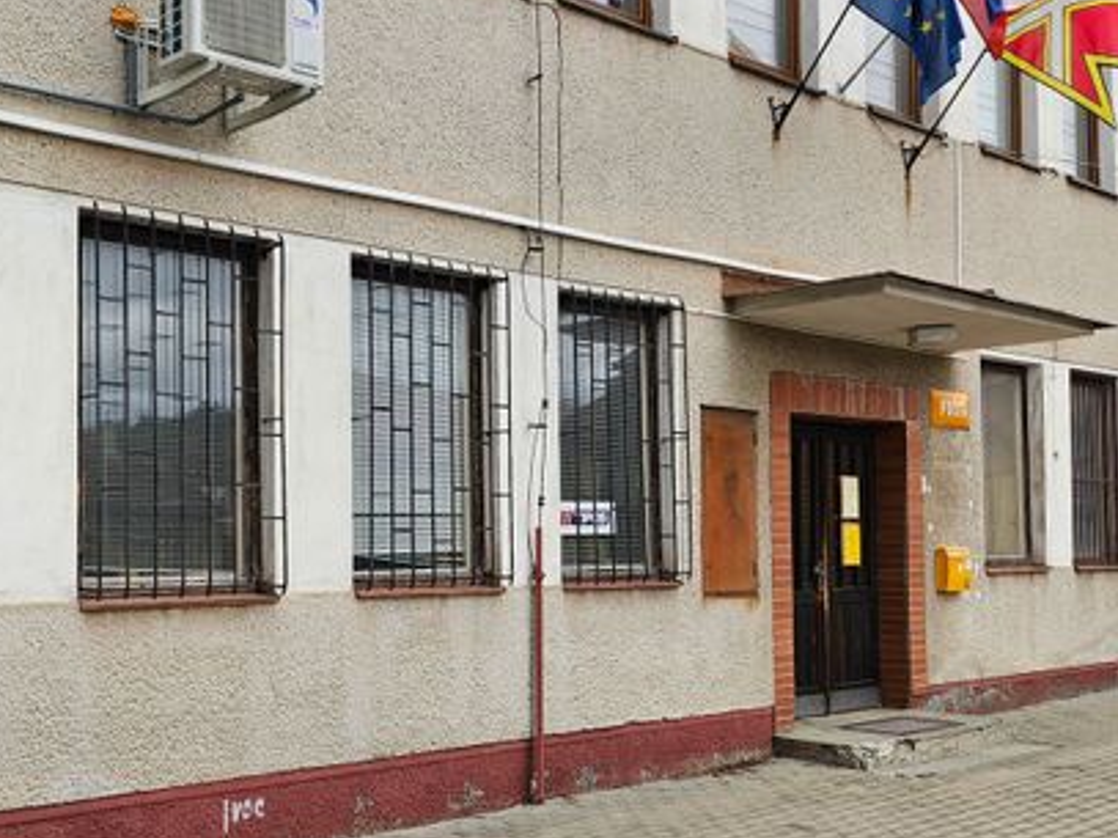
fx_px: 1388
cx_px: 190
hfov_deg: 41.5
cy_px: 448
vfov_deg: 33.6
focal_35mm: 43
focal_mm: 5.4
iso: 25
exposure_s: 1/338
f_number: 1.8
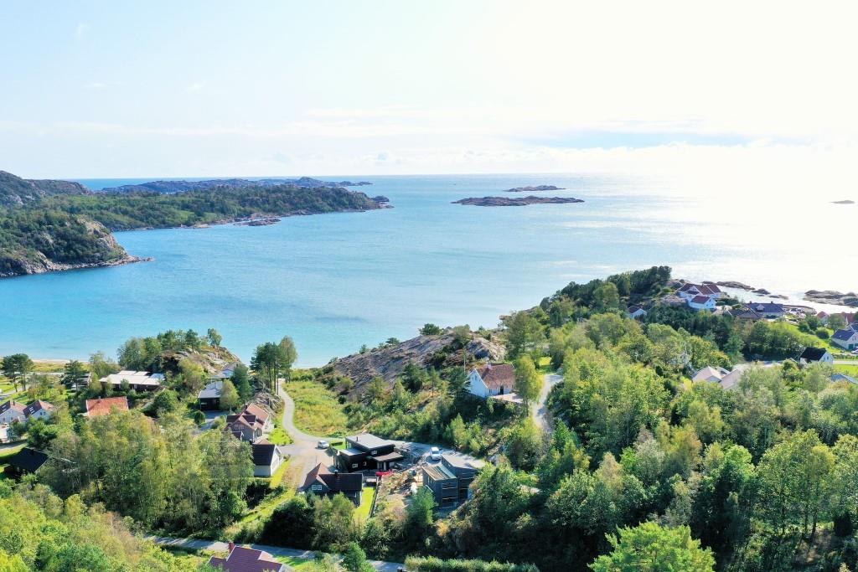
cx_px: 429
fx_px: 667
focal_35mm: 28
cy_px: 286
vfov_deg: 46.4
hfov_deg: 65.5
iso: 100
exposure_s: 1/500
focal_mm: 10.26
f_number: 5.6
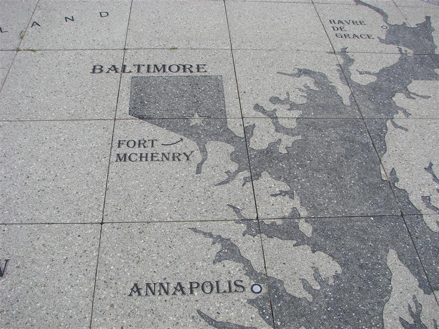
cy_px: 164
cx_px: 220
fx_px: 457
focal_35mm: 36
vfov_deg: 39.7
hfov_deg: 51.4
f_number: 4
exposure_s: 1/640
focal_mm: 6
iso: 64
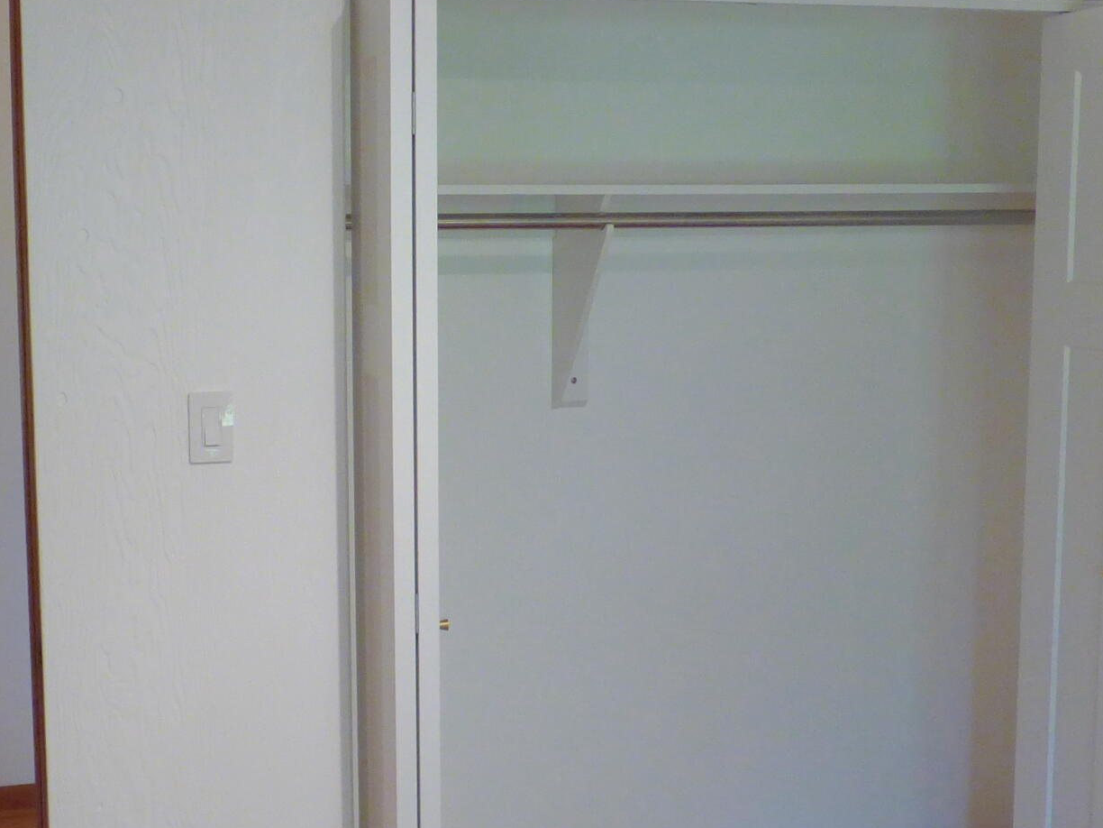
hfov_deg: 38.6
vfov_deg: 29.7
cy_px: 417
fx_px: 1561
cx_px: 399
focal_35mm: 49
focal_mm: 3.58
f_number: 2.8
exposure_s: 1/60
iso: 250
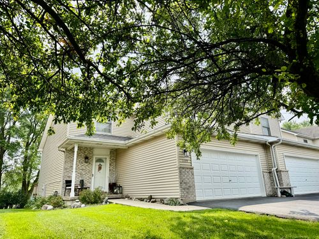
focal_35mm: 24
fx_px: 221
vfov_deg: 56.8
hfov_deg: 71.6
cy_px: 120
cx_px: 160
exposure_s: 1/1637
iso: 80
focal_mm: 6.76
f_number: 1.78
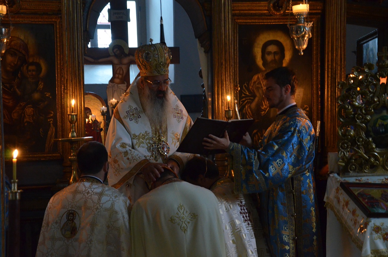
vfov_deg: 20.1
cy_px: 128
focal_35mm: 68
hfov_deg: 29.9
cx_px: 194
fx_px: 726
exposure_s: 1/15
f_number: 4.8
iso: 3200
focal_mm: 45
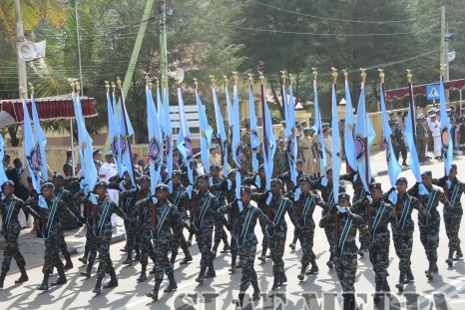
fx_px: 930
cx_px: 199
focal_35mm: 72
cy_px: 170
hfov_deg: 28.0
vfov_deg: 18.9
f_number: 10
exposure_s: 1/250
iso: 400
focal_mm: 56
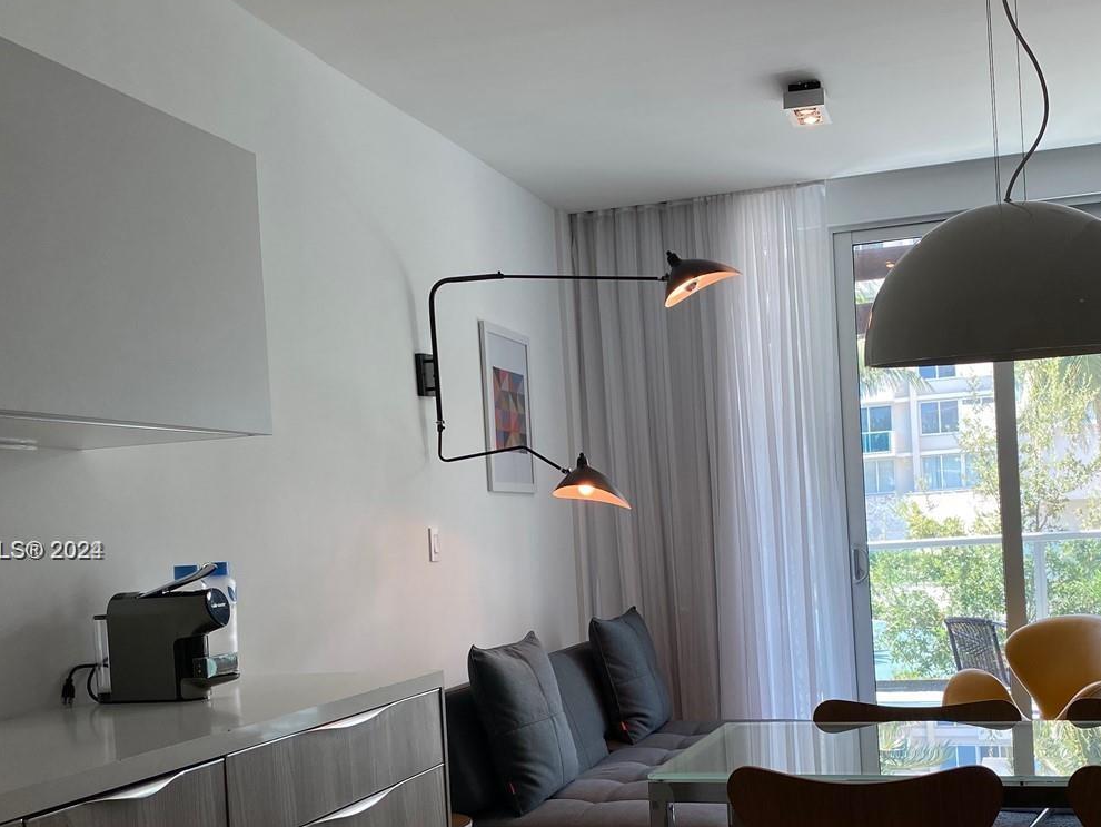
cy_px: 552
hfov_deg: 44.6
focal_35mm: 42
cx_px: 637
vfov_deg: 34.0
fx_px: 1336
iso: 32
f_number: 1.8
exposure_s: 1/147
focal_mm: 4.25
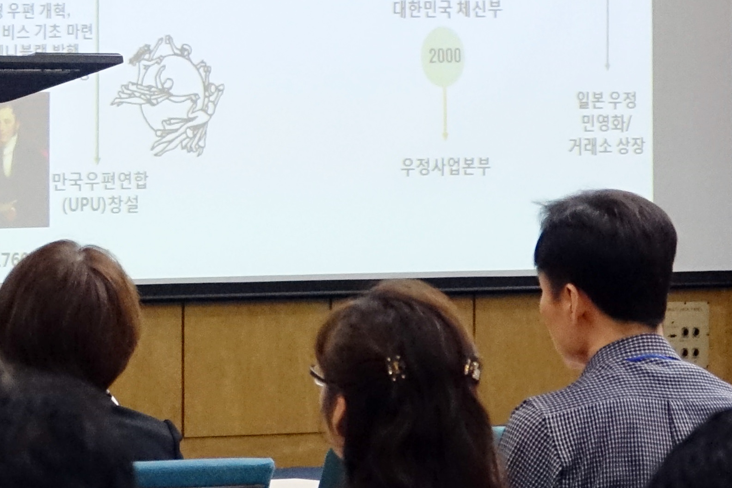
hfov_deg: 5.5
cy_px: -107
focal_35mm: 370
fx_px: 7523
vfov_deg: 3.7
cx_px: -267
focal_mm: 39.42
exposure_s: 1/160
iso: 1600
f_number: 4
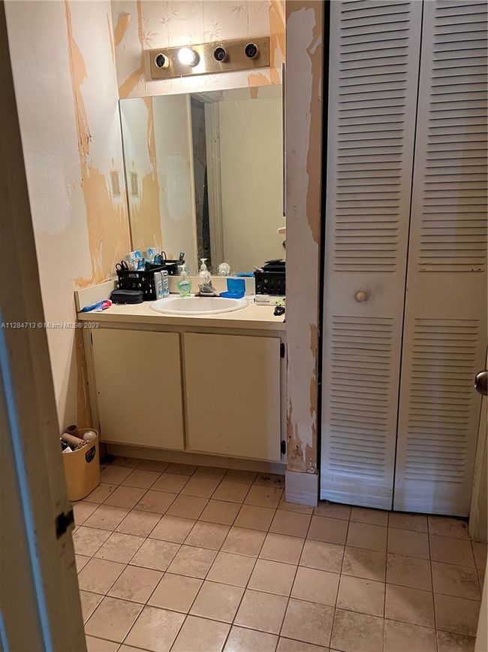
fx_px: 489
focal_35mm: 26
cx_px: 244
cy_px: 326
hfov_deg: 53.1
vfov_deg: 67.3
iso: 250
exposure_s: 1/60
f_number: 1.5
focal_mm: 5.7
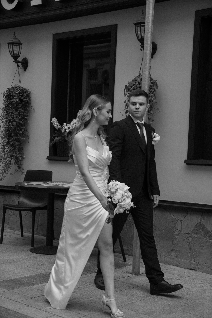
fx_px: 618
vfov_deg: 28.8
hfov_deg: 19.5
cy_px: 159
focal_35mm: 70
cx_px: 106
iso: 100
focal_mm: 70
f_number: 4
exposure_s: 1/160
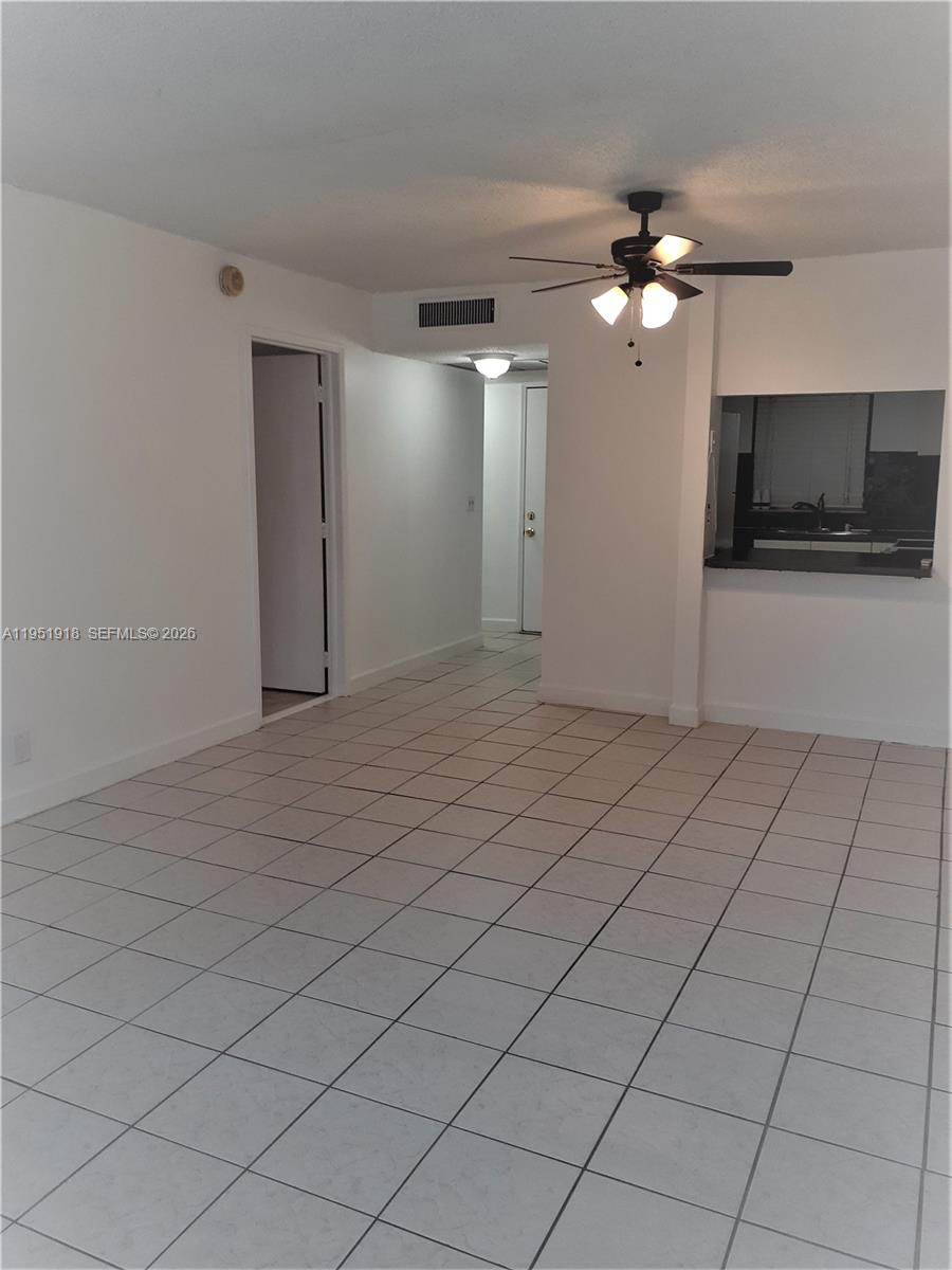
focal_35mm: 27
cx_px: 476
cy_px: 635
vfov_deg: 65.3
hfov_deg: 51.4
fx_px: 990
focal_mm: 3.6
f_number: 1.9
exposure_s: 1/60
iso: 50
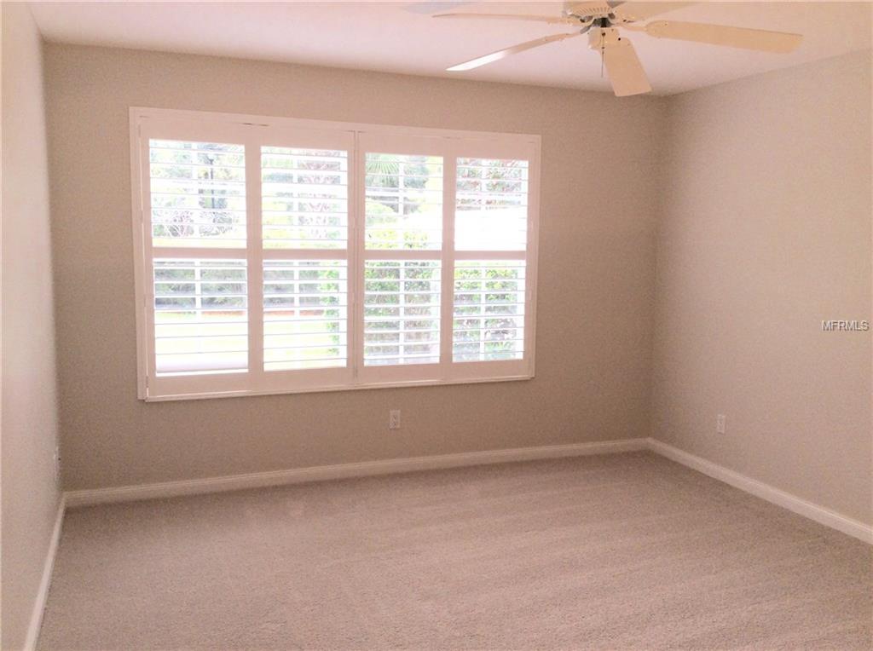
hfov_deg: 56.9
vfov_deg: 44.0
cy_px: 326
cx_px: 436
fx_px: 806
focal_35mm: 32
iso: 50
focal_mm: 3.3
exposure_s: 1/120
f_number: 2.4
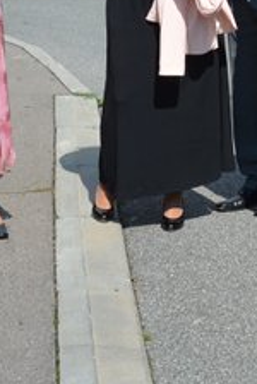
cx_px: 463
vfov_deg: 16.3
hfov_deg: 10.5
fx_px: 1313
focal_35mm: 123
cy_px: 7
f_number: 7.1
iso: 500
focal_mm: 18
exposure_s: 1/2000
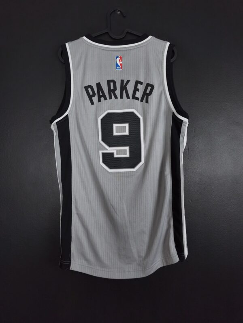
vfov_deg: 73.9
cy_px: 162
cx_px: 122
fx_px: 215
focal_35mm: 23
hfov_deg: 58.9
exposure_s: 1/125
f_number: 1.6
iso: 250
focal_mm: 6.57
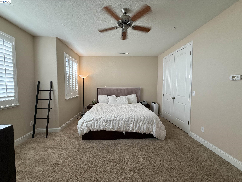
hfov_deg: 102.1
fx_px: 98
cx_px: 121
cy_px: 91
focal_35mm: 14
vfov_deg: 85.7
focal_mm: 2.22
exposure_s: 1/120
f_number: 2.2
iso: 80
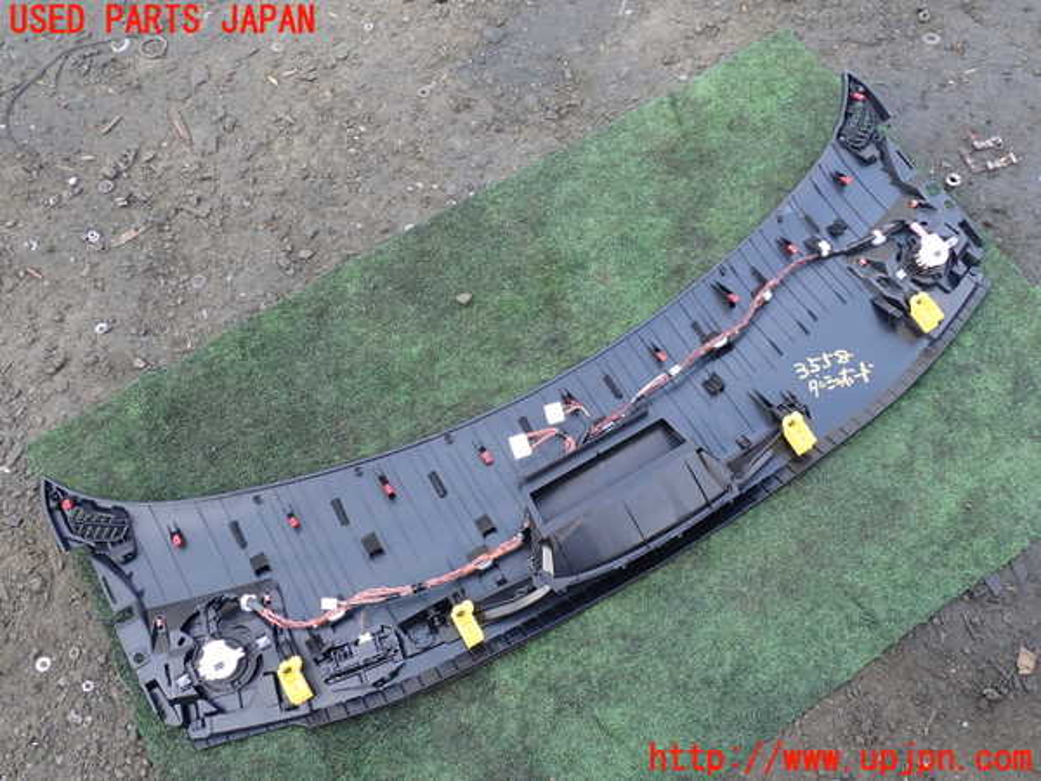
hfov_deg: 60.0
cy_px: 390
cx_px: 520
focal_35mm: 30
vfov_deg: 46.8
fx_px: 902
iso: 100
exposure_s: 1/60
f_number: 3.2
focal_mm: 5.4
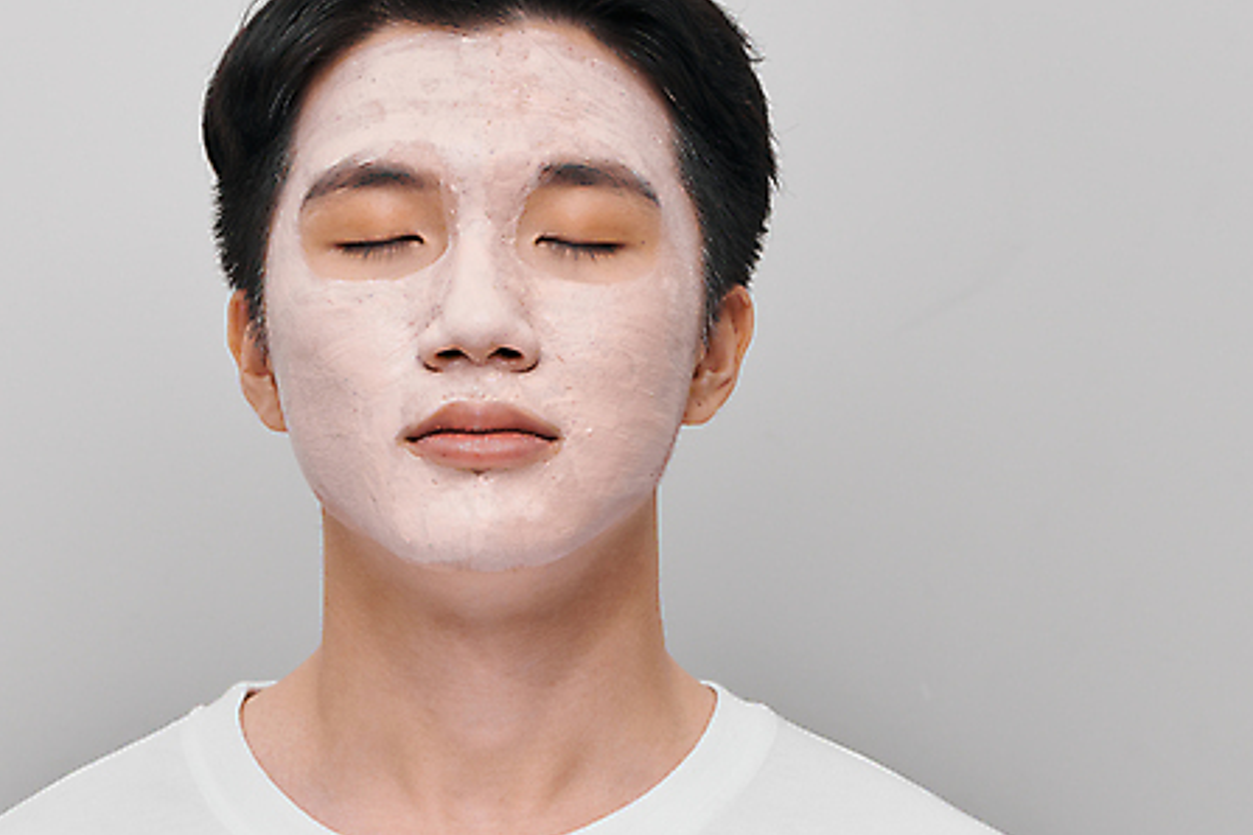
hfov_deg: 14.5
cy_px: 395
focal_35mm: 141
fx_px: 4907
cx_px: 507
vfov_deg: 9.7
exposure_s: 1/125
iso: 200
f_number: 9
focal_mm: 105
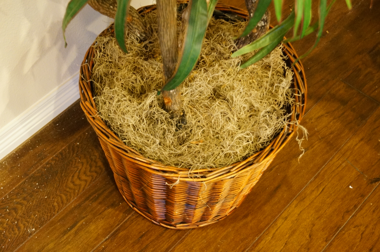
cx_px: 190
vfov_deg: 25.7
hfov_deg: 37.9
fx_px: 553
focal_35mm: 52
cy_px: 126
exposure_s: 1/8
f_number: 5
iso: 3200
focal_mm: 35
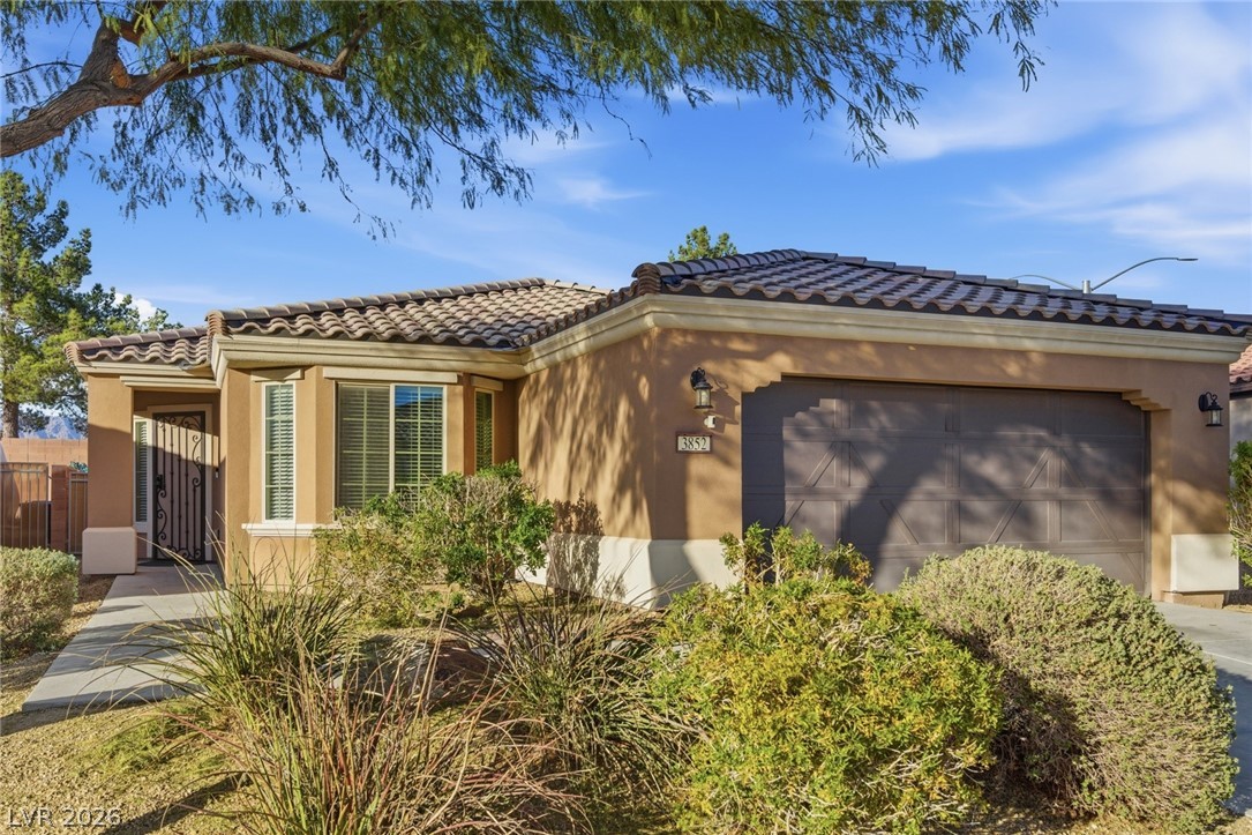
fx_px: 1043
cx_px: 626
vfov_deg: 43.6
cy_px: 418
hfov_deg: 61.9
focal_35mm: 30
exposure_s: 1/5000
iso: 800
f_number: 9
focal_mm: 30
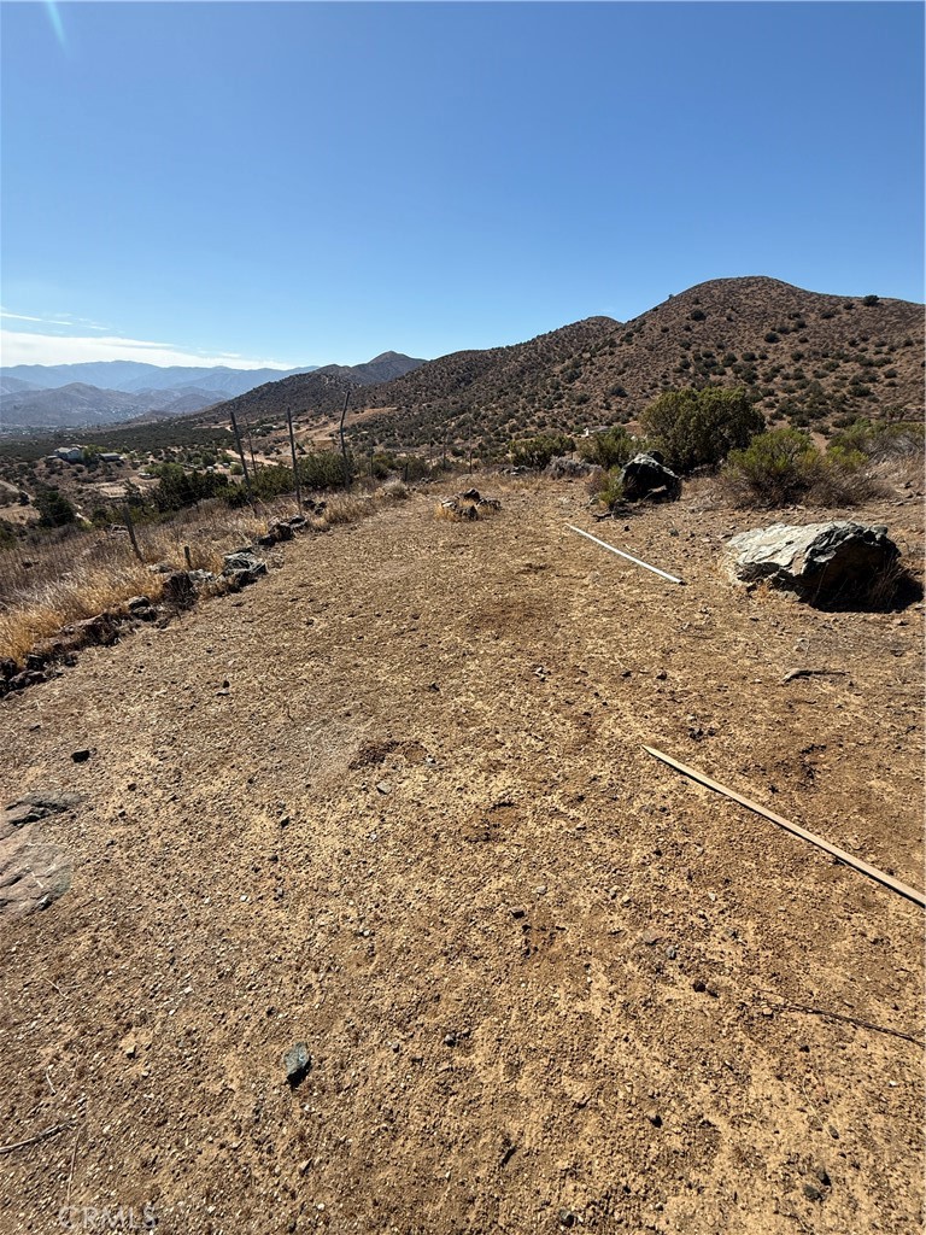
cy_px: 618
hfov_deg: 85.7
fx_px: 499
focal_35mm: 14
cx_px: 463
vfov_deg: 102.1
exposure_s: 1/1368
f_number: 2.2
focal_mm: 2.22
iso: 50
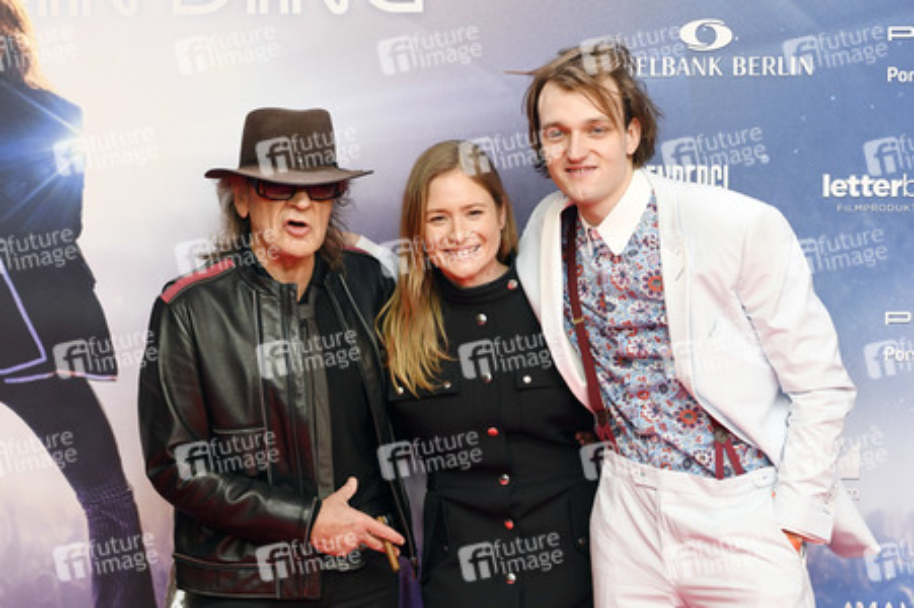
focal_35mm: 70
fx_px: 1776
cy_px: 304
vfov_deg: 19.4
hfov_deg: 28.9
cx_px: 457
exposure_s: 1/400
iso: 800
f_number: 3.5
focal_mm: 70
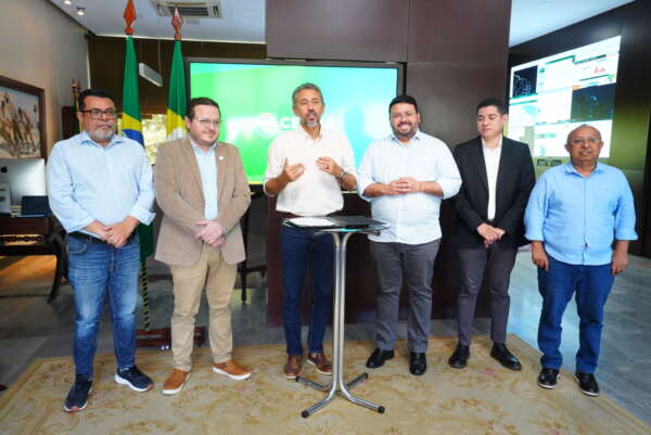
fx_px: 543
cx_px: 326
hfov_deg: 61.9
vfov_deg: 43.7
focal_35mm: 30
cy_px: 218
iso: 4000
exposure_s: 1/160
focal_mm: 30
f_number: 5
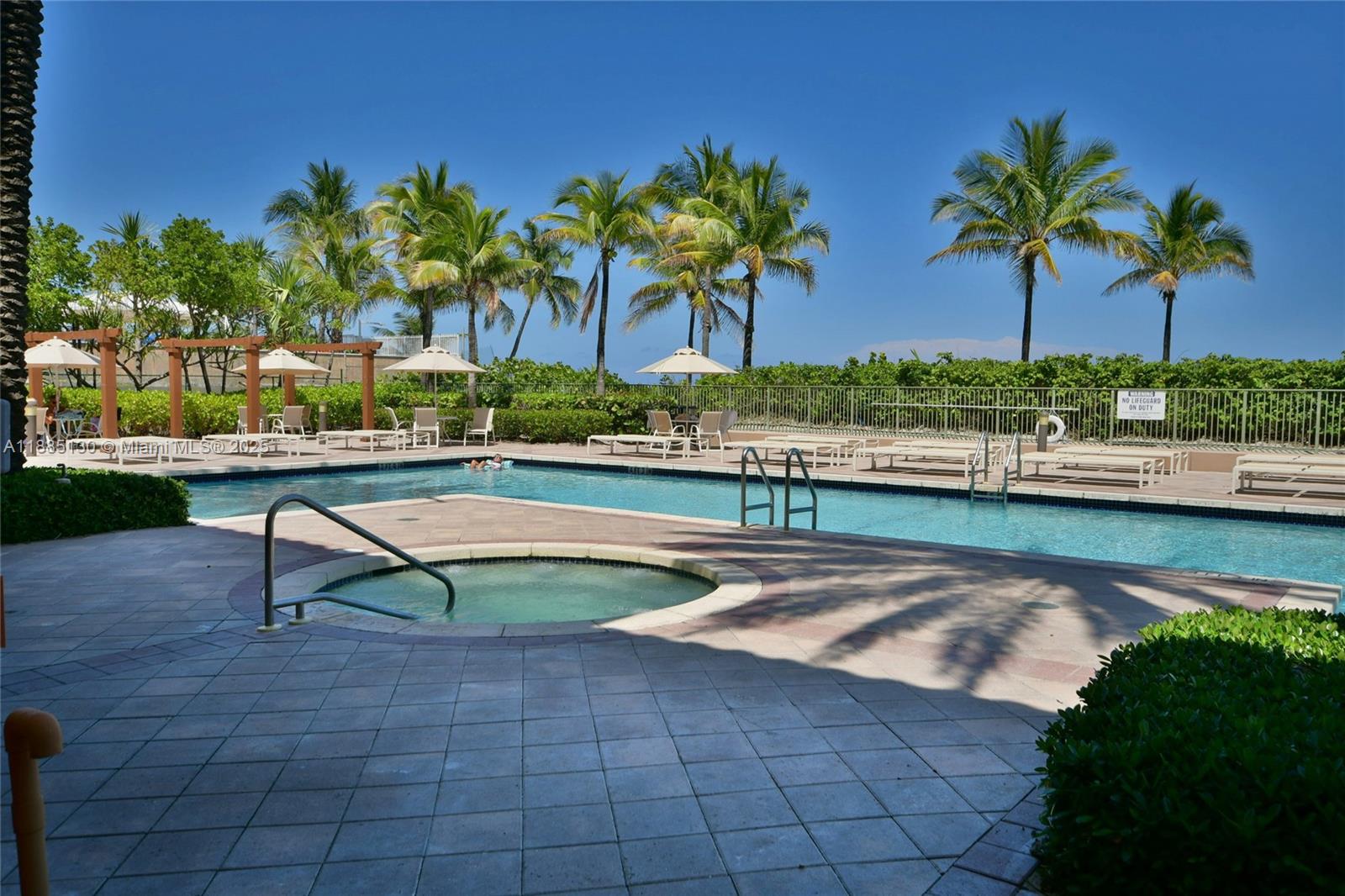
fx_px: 1008
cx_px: 672
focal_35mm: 27
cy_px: 448
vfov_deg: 47.9
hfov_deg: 67.4
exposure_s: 1/500
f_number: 7.1
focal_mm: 18
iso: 100
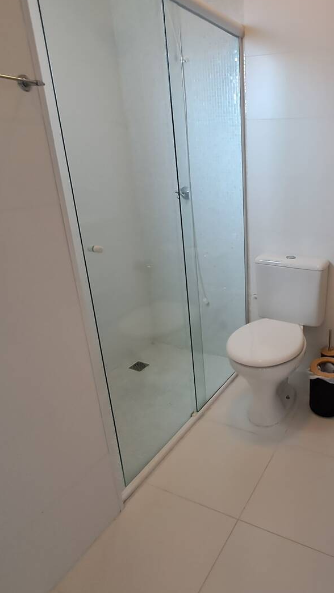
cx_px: 281
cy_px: 289
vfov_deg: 76.3
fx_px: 378
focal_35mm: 24
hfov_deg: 44.6
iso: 160
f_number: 2.2
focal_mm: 1.64
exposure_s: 1/40
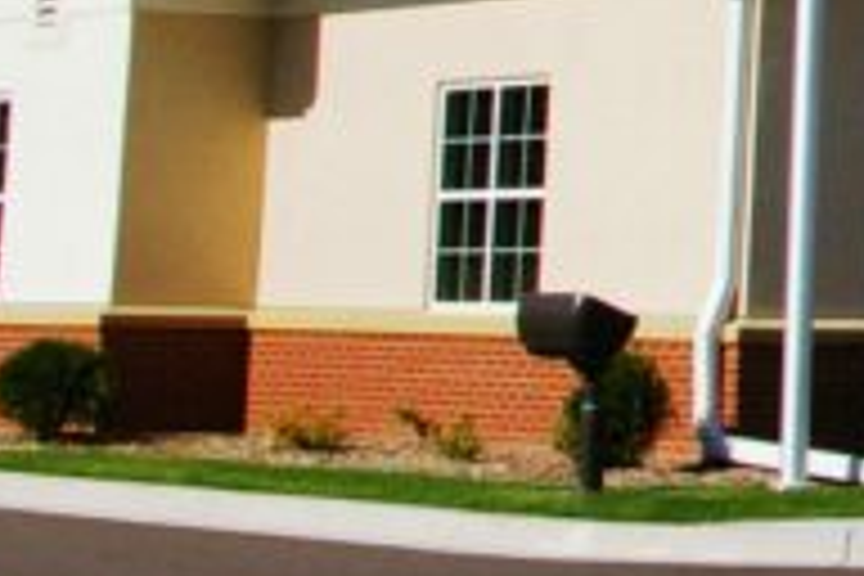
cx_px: 1894
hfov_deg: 10.8
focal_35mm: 168
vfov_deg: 7.9
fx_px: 4024
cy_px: -421
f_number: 13
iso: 800
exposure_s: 1/1000
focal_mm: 21
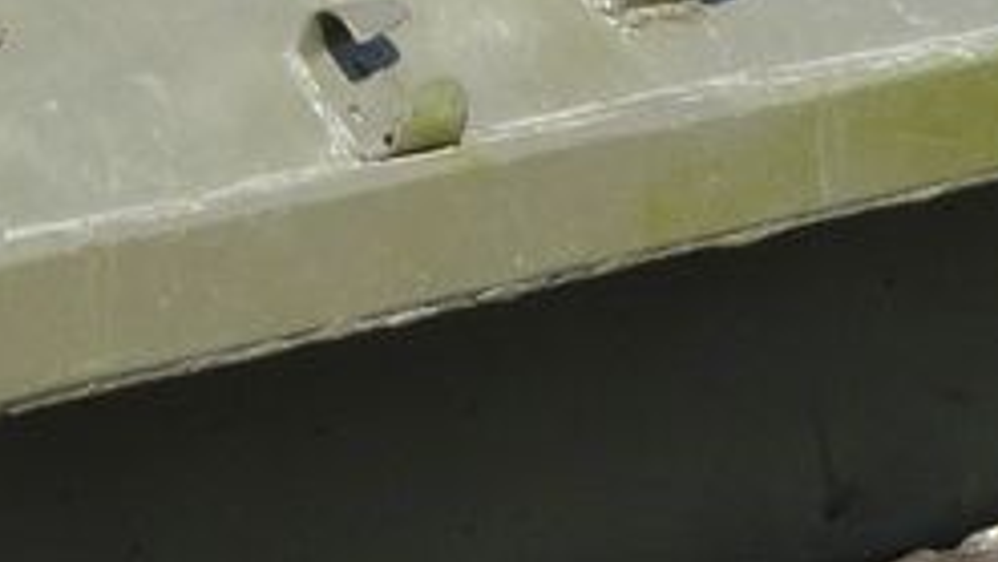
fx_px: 4896
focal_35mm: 185
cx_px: 735
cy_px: 894
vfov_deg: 6.5
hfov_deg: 11.6
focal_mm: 6.7
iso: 100
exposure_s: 1/320
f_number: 5.6
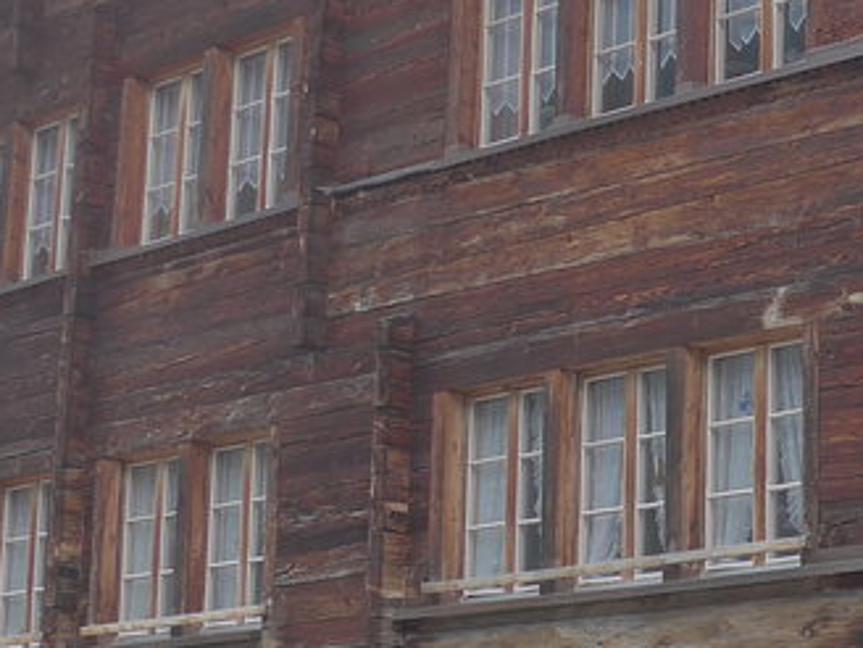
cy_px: 400
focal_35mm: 106
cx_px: 792
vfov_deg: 14.0
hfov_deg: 18.2
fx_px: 2643
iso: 160
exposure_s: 1/640
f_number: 2.2
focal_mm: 6
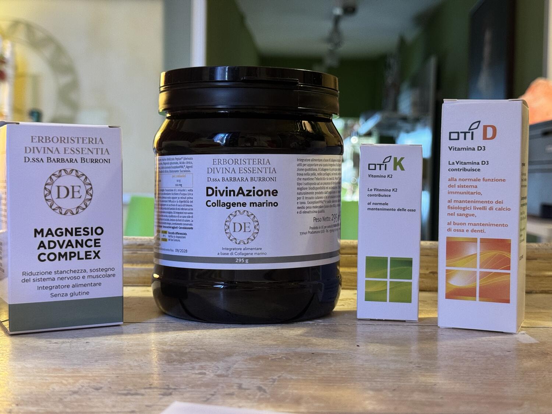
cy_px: 207
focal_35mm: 48
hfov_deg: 39.7
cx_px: 276
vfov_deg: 30.3
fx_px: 765
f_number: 1.78
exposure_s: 1/33
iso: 250
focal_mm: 6.76
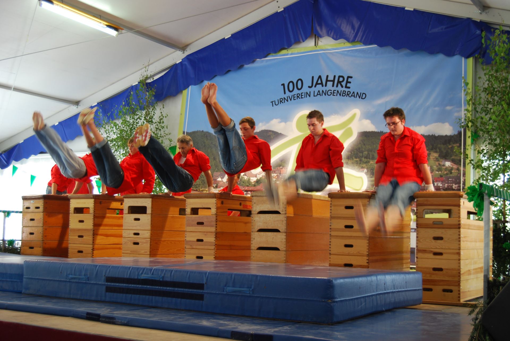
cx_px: 255
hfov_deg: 41.1
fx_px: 681
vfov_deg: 28.1
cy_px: 170
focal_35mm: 48
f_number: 4.5
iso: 250
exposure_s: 1/30
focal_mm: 32
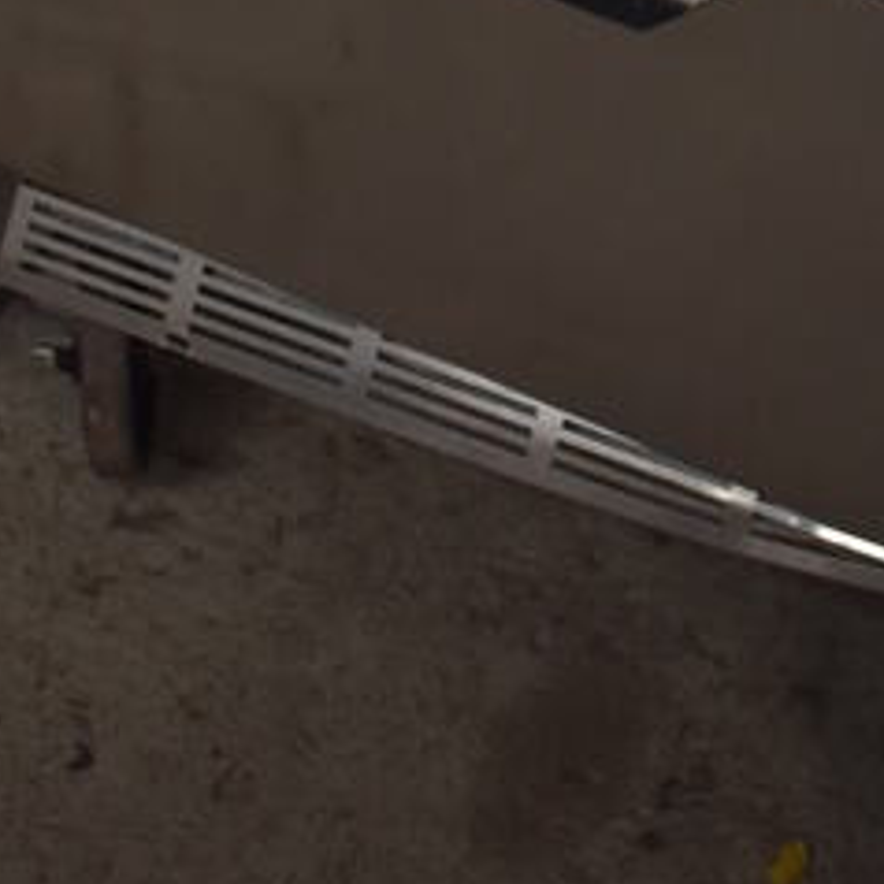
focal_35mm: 88
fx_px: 2543
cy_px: -433
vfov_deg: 17.7
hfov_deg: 19.3
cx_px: 806
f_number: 4
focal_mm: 18
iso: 400
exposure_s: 1/250
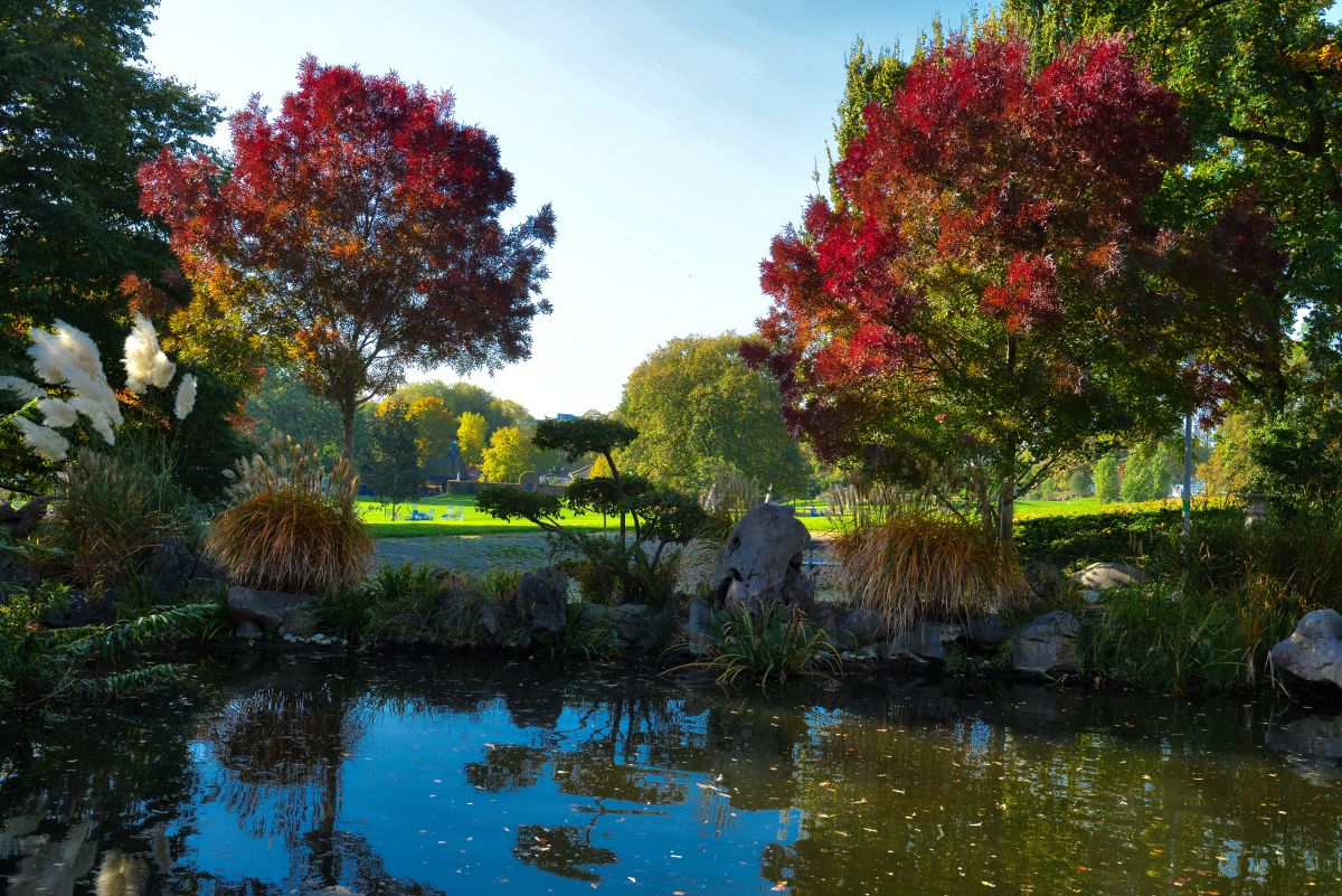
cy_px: 448
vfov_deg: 37.9
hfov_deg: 54.4
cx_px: 671
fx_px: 1305
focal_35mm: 35
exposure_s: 1/200
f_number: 8
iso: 200
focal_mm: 35
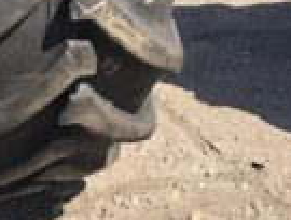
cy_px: -81
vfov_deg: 15.7
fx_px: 750
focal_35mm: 89
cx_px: 26
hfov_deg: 21.4
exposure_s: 1/934
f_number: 1.8
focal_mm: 3.99
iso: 20
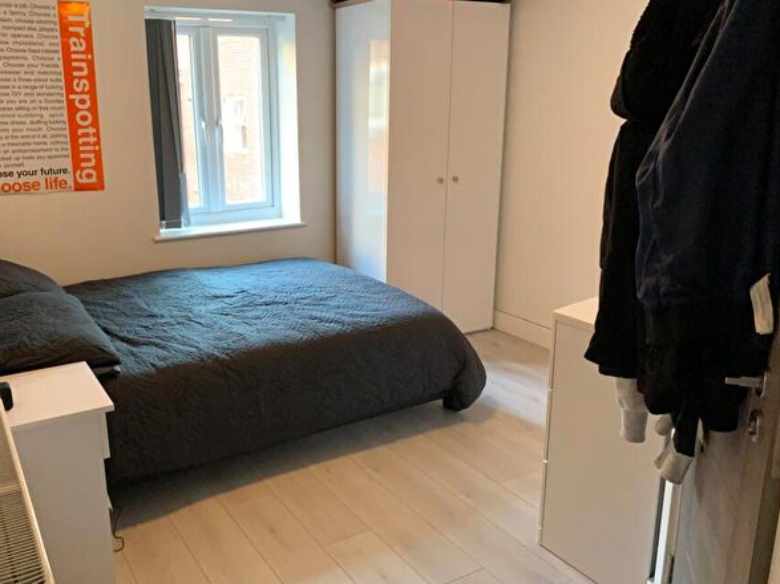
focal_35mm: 31
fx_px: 698
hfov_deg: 58.0
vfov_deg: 45.4
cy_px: 295
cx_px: 322
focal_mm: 4.25
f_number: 1.8
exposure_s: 1/60
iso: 320
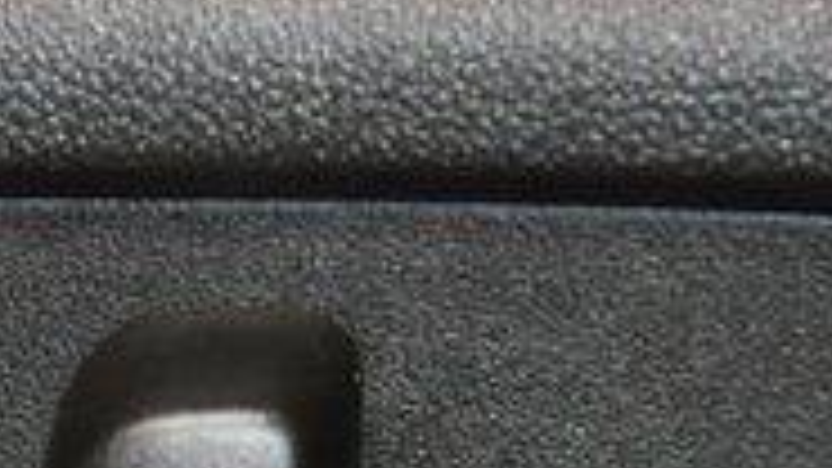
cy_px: 781
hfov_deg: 3.6
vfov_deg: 2.0
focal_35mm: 608
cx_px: 54
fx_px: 13411
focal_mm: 70
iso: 2200
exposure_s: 1/60
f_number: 4.5
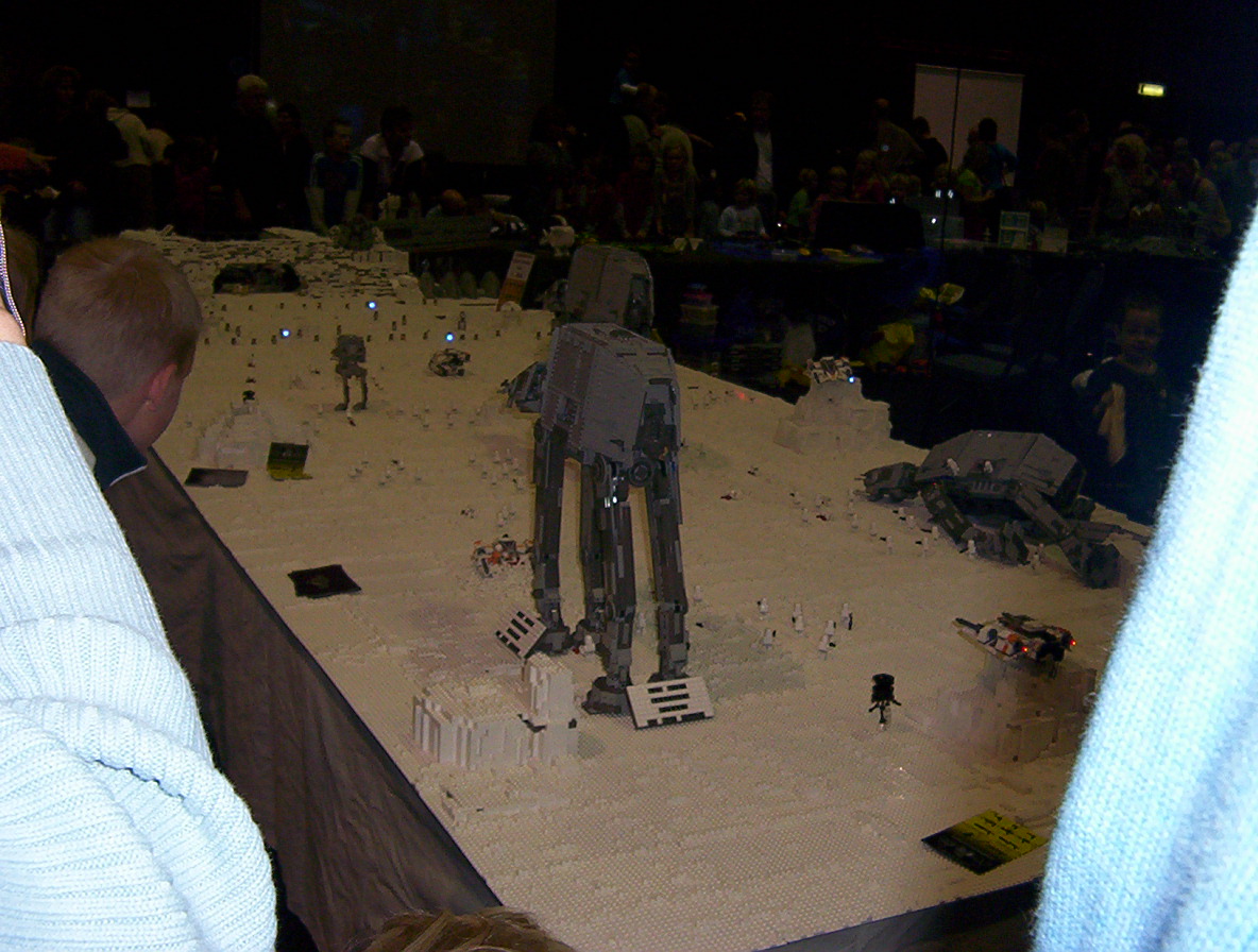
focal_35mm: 39
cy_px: 476
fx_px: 1422
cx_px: 629
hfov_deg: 47.7
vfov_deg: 37.0
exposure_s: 1/60
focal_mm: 5.26
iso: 140
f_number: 3.84
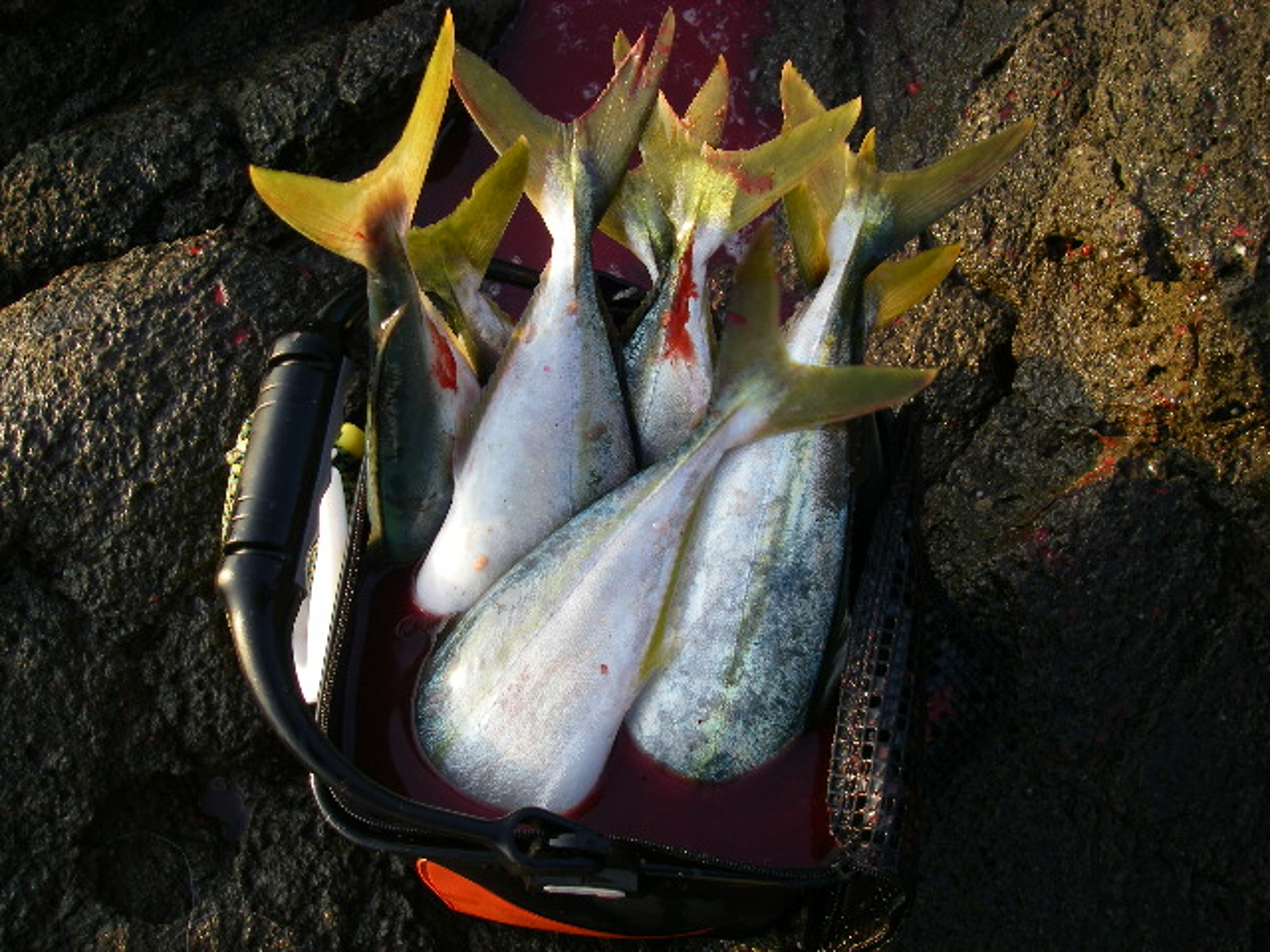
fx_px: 1394
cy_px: 476
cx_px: 635
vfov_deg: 37.7
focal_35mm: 38
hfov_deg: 49.0
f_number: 3.3
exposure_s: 1/100
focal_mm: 6.3
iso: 64
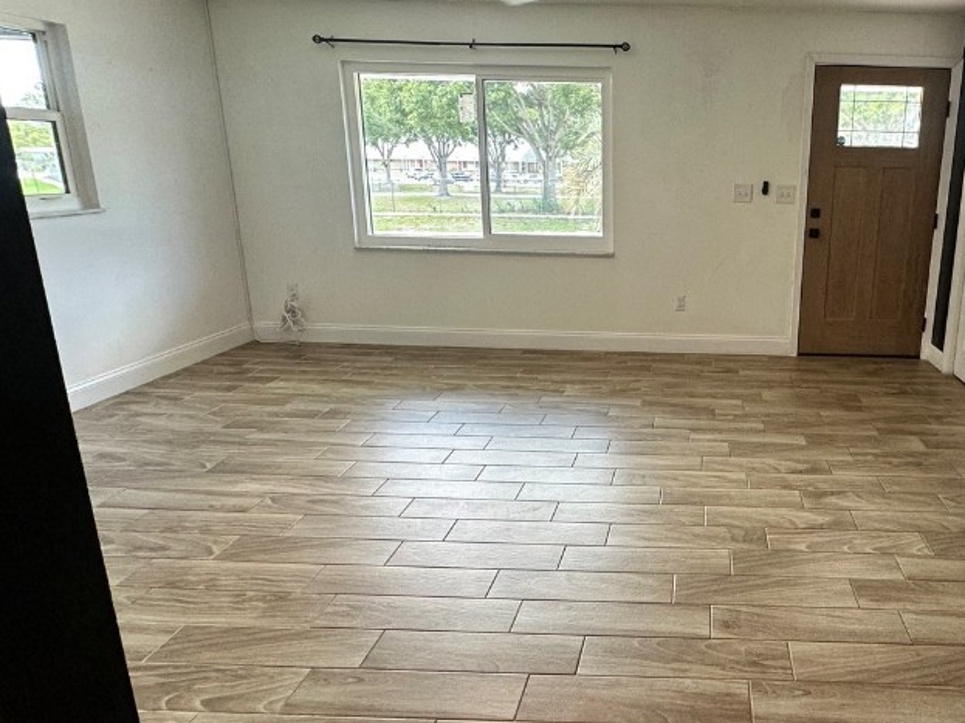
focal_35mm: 23
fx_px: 641
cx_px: 694
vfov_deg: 58.6
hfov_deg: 70.2
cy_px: 311
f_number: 2.2
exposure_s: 1/120
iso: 160
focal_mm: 2.22
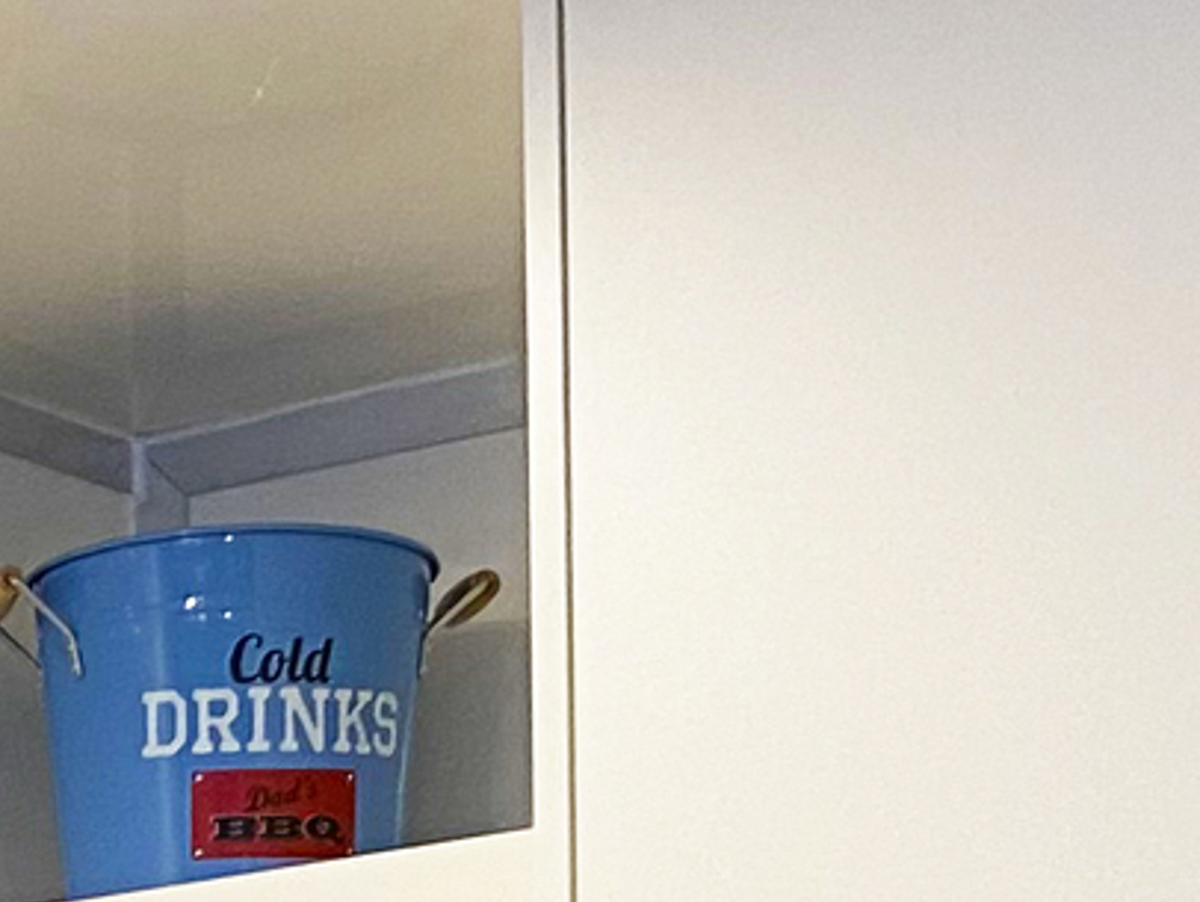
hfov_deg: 11.9
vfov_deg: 8.6
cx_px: -440
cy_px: 2001
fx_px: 5550
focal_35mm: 160
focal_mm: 4.25
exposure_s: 1/50
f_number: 1.8
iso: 80
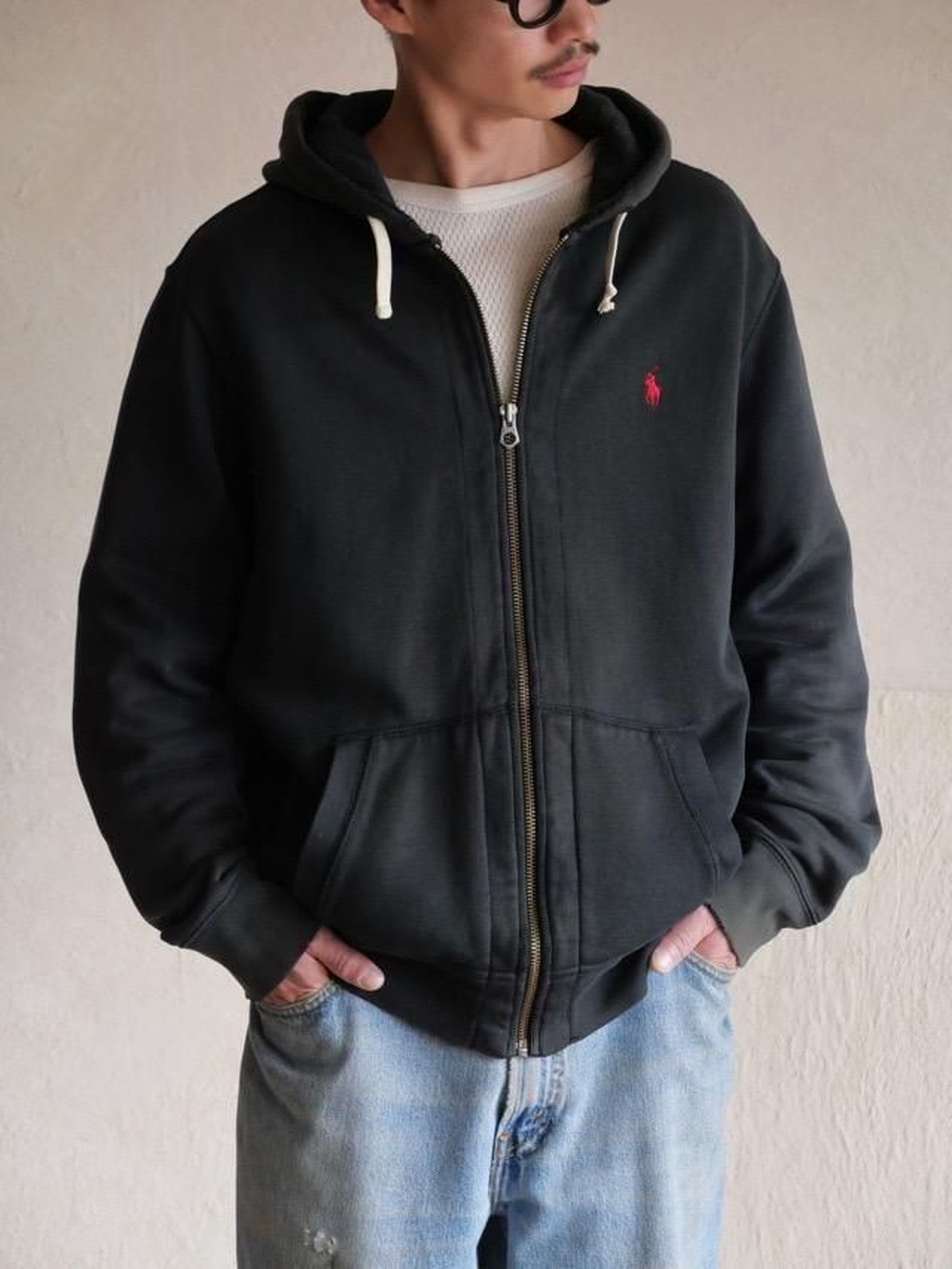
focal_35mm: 112
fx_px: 4106
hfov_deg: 13.2
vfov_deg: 17.6
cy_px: 634
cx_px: 476
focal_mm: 56
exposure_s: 1/125
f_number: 4
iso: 1600
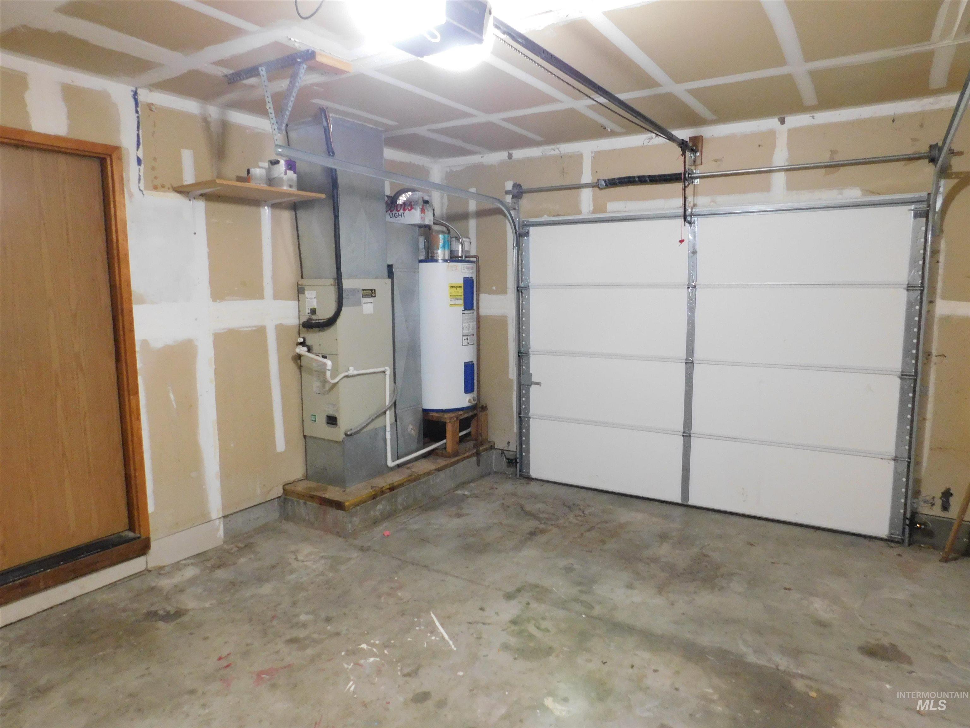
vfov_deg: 58.9
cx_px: 485
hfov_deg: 73.9
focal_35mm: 23
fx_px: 644
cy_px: 364
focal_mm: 4
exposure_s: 1/10
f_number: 3
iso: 400
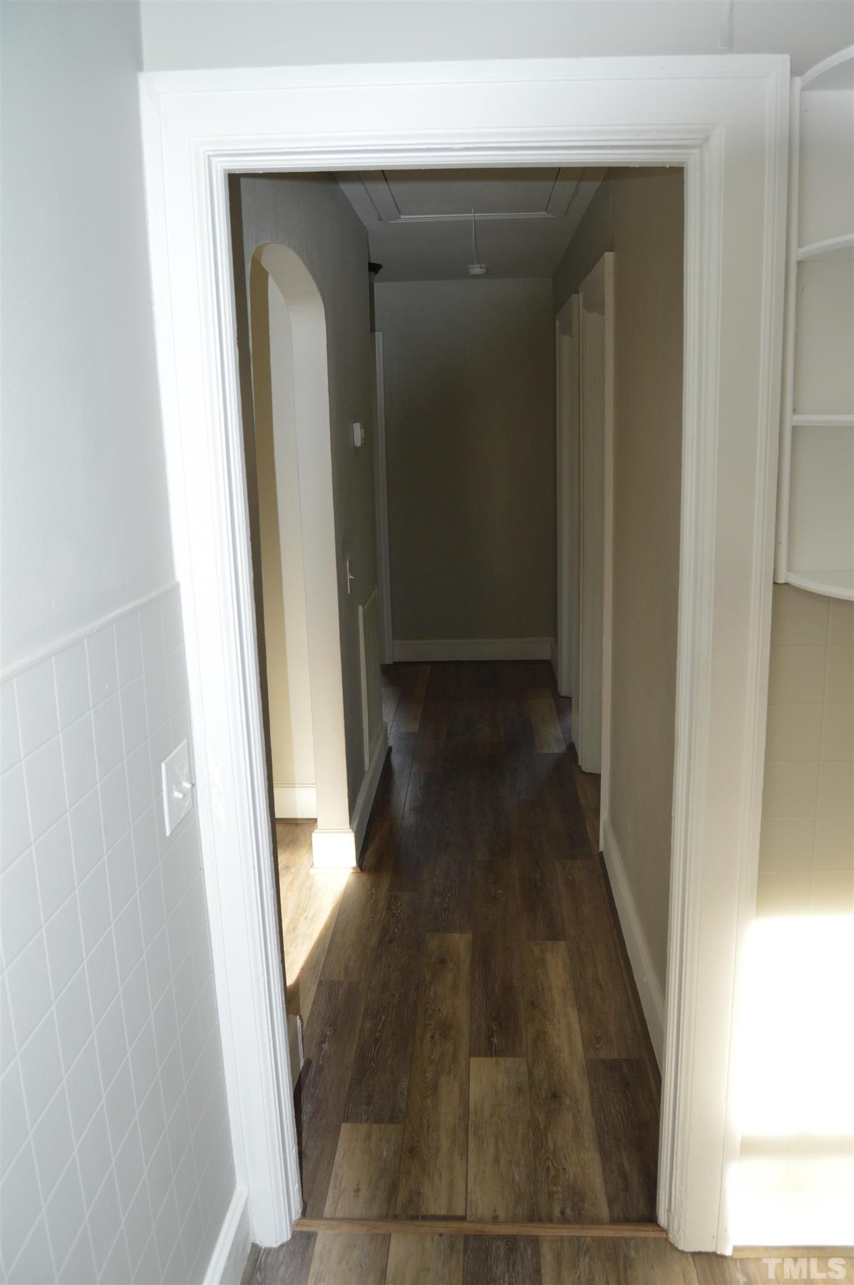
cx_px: 427
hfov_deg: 47.8
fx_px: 963
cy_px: 642
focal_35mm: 27
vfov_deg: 67.4
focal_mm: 18
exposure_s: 1/125
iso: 400
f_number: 4
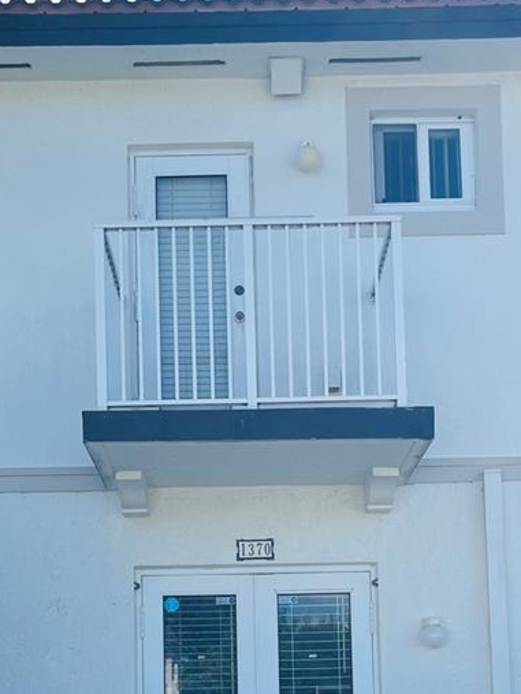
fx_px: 1184
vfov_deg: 31.2
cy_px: 627
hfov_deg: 24.8
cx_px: 248
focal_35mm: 59
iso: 32
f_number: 1.6
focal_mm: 5.1
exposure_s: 1/2597
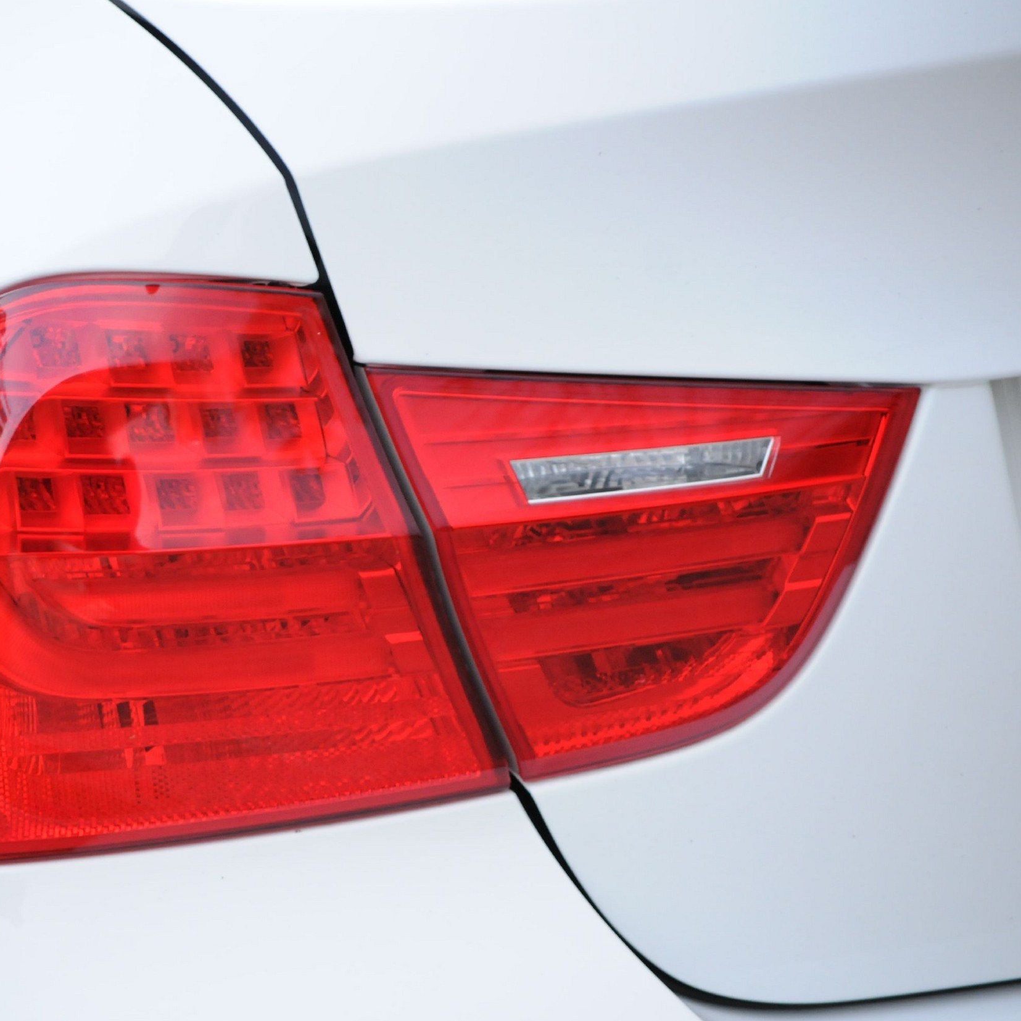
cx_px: 303
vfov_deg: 9.9
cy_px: 511
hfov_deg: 9.9
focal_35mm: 177
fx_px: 5906
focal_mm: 92
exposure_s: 1/80
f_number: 4.5
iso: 1000
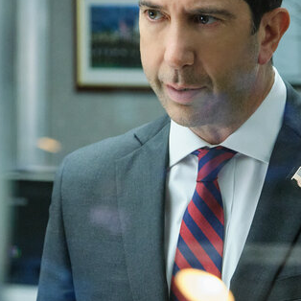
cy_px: 107
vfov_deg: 6.7
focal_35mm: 262
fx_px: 2577
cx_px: 171
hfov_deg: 6.7
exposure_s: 1/100
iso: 8000
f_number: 4
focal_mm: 80.4
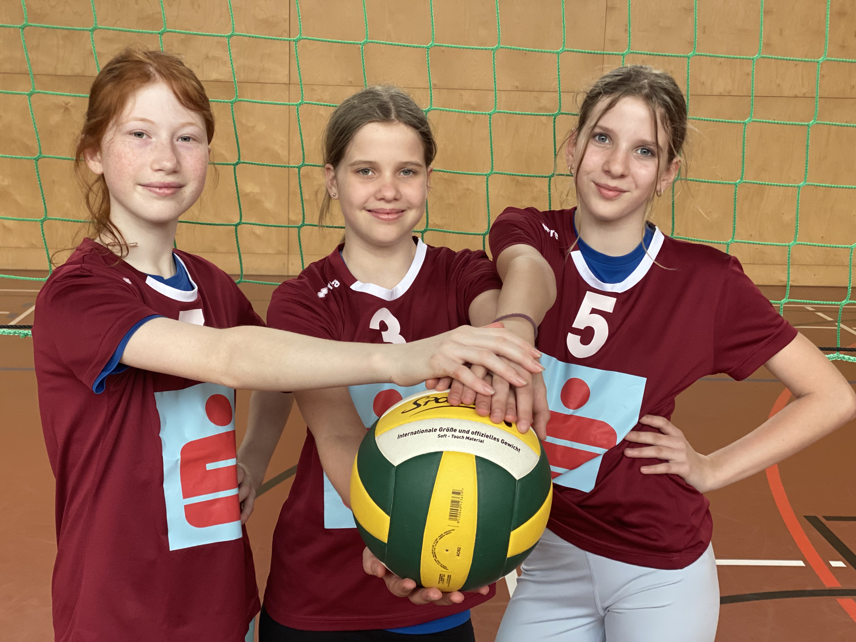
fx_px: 1286
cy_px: 321
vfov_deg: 28.0
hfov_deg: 36.8
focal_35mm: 52
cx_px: 428
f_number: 2
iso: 125
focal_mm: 6
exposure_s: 1/122
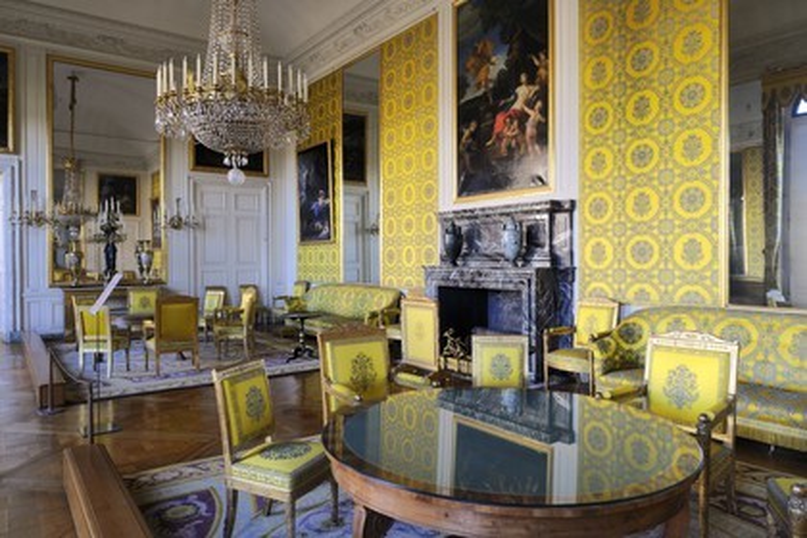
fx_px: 538
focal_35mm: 24
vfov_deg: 53.1
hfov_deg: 73.7
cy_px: 269
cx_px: 404
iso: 200
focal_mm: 24
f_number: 16
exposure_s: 1/1.25
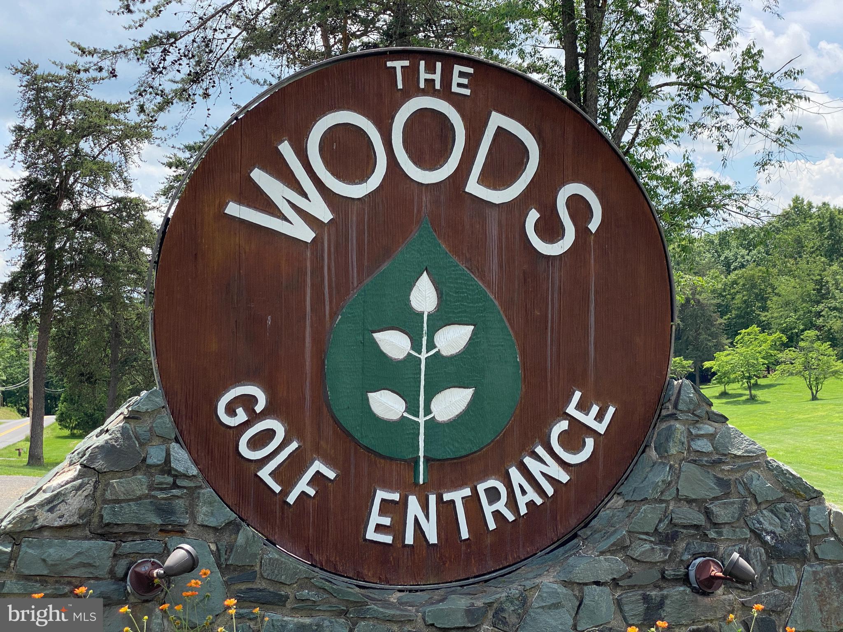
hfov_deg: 36.8
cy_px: 316
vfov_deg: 28.0
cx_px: 422
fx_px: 1266
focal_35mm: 52
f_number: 2
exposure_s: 1/1332
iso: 20
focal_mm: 6
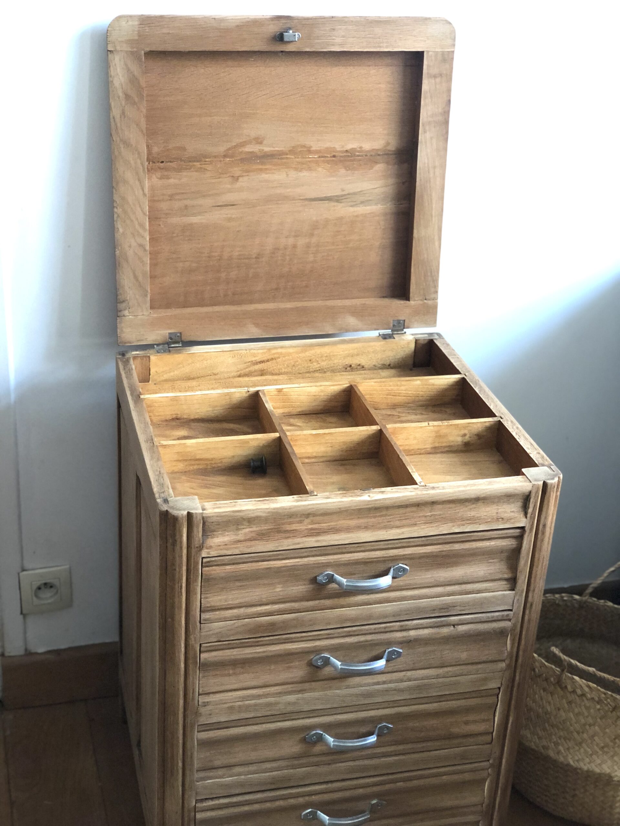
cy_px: 413
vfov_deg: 36.8
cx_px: 310
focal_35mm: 52
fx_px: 1242
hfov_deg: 28.0
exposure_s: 1/9
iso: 160
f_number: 2.4
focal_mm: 6
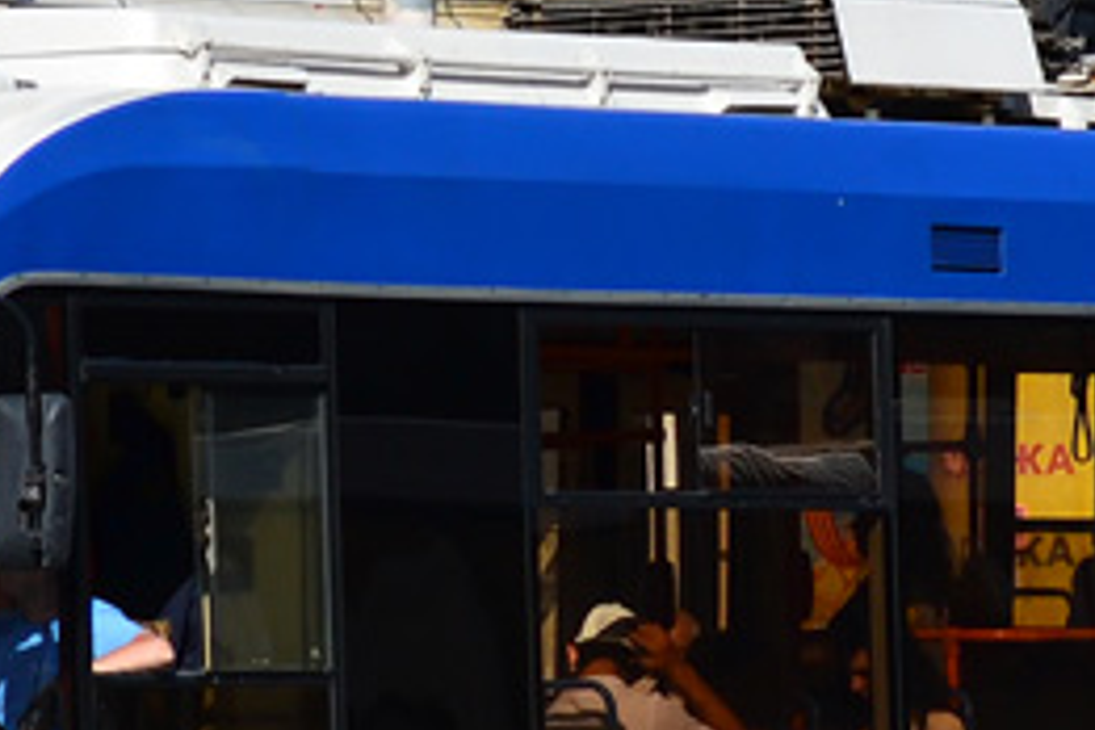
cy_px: 38
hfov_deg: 6.0
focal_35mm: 345
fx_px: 10493
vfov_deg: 4.0
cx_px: 579
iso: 200
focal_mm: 50
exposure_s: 1/1250
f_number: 6.3
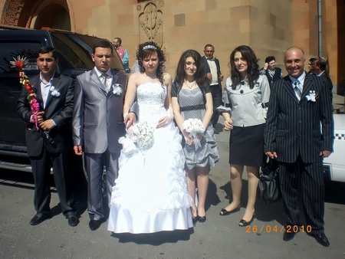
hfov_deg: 51.3
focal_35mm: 36
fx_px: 359
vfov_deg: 39.7
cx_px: 172
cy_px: 130
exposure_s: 1/500
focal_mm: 6.3
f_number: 4.6
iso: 50
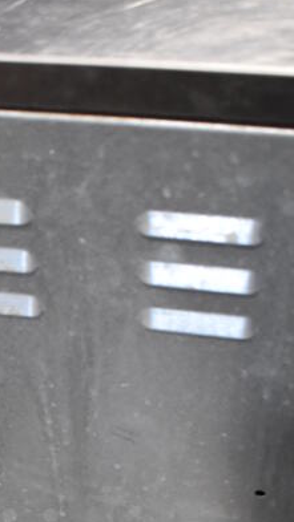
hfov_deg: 16.4
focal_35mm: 73
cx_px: 51
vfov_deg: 26.7
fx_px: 1012
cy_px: 570
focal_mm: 20
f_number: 3.8
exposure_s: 1/125
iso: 2500
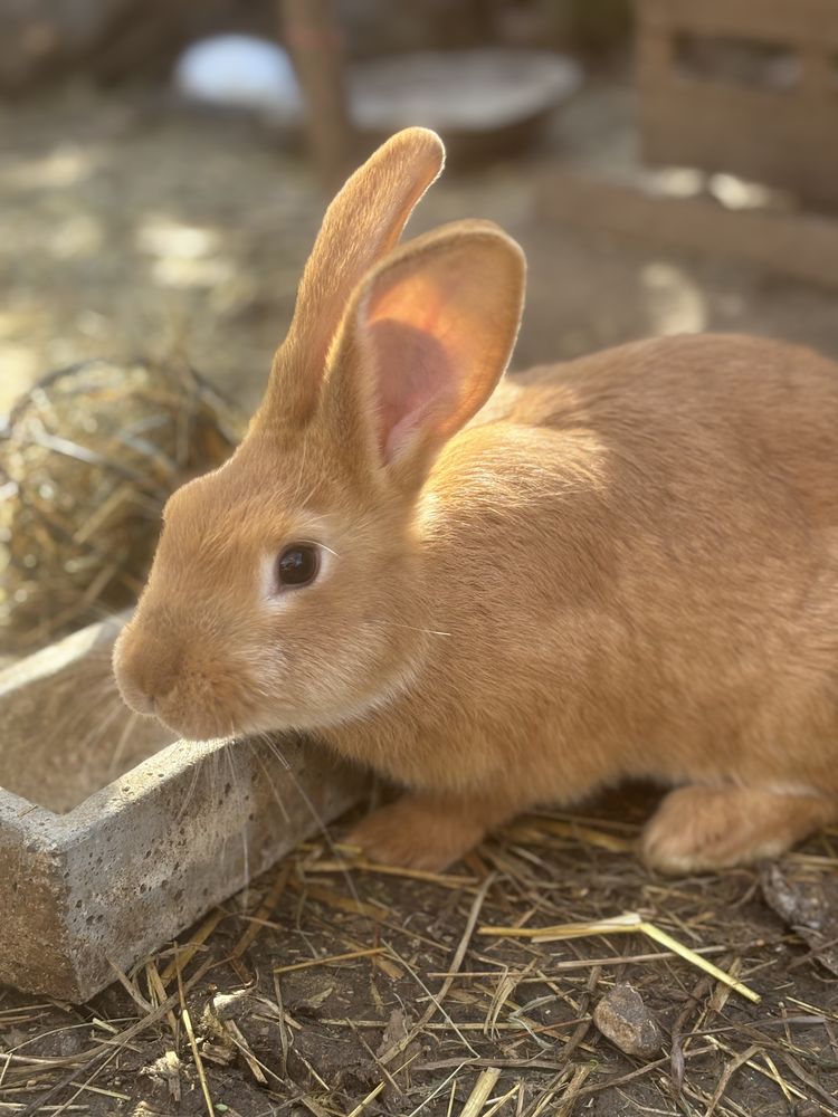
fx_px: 1678
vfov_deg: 36.8
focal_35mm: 52
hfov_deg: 28.0
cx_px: 419
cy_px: 558
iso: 50
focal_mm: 5.96
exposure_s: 1/137
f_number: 1.6
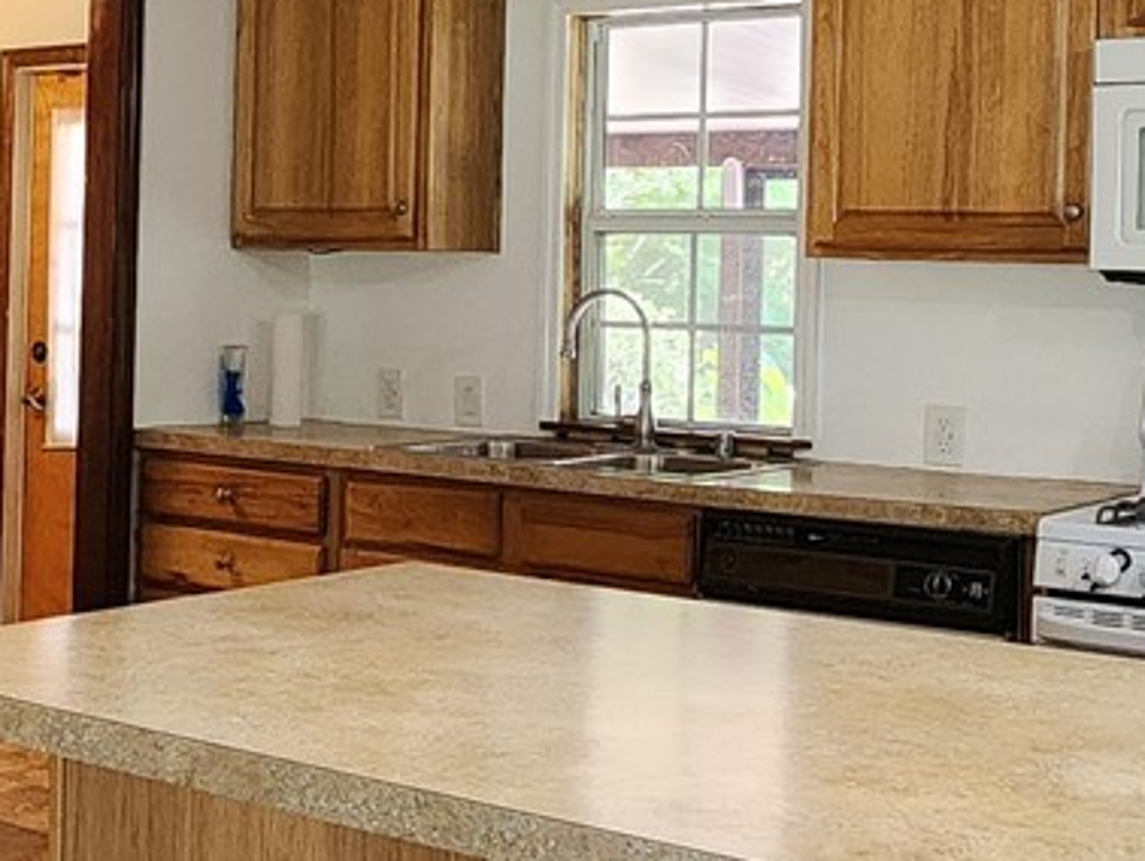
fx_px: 1820
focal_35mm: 55
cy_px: 318
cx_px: 406
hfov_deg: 34.7
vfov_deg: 26.5
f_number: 2.2
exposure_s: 1/40
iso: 320
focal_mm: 2.2
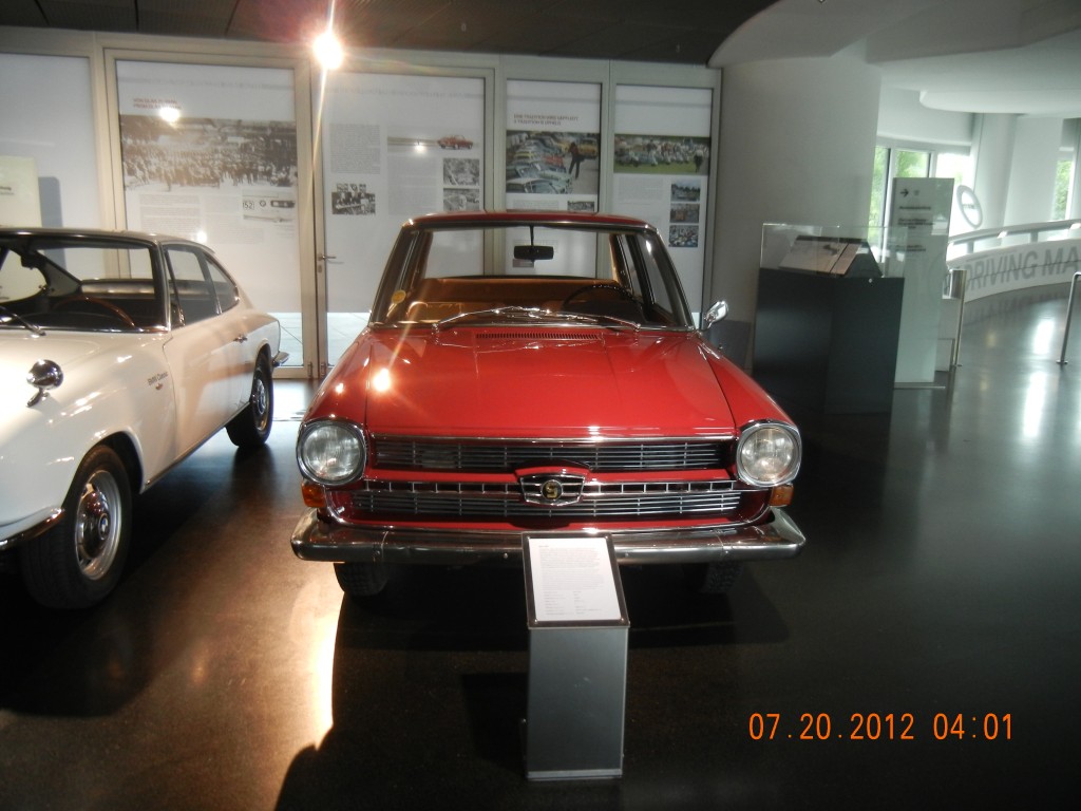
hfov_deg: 60.0
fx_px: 937
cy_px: 406
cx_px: 540
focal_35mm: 30
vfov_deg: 46.8
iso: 305
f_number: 3.5
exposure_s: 1/63.5
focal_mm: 5.4
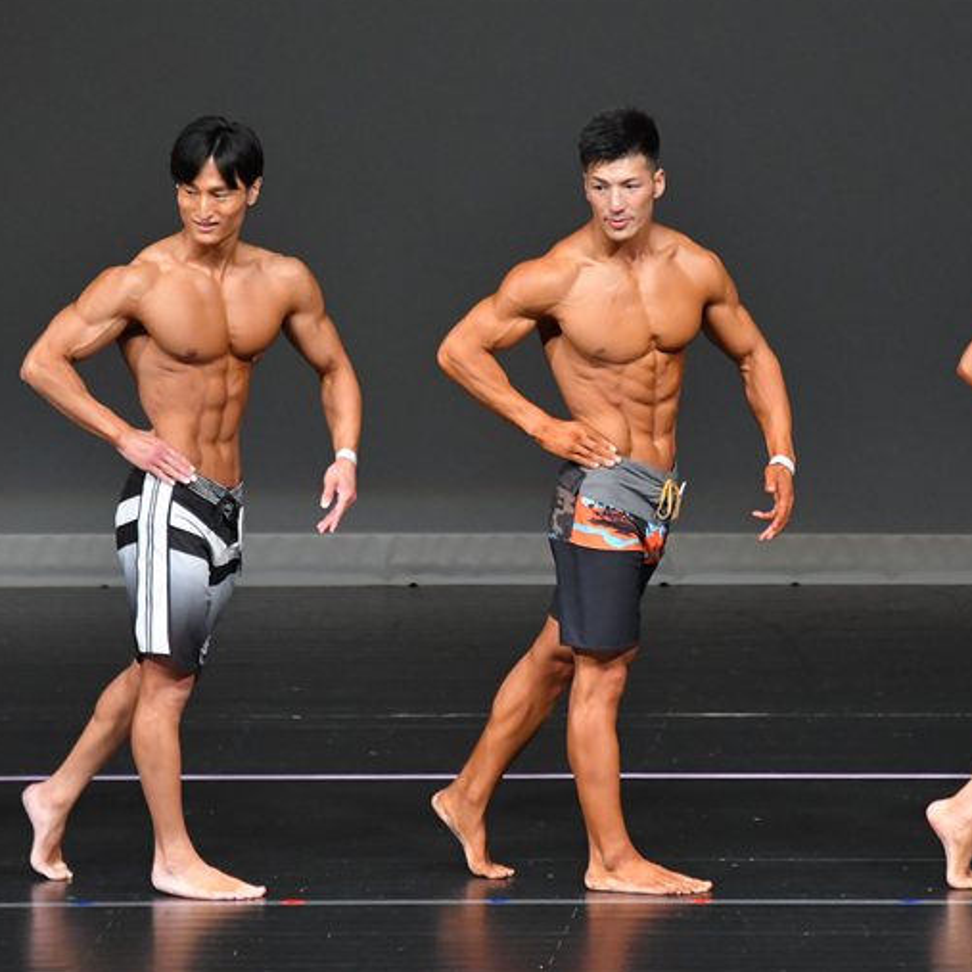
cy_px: 481
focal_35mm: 409
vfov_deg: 4.3
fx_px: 12993
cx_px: 639
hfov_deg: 4.3
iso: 4000
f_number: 5.6
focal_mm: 210
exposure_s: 1/400
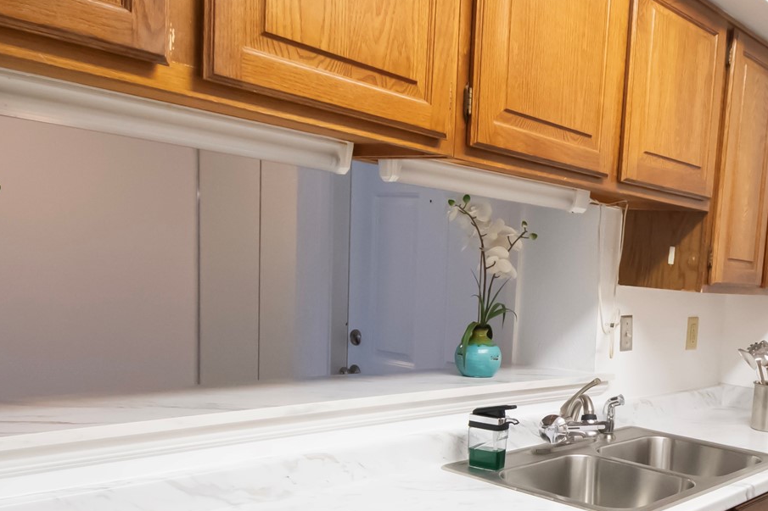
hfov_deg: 49.5
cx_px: 631
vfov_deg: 36.1
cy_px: 377
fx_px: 768
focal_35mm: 36
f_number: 4.5
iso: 3200
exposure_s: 1/160
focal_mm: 10
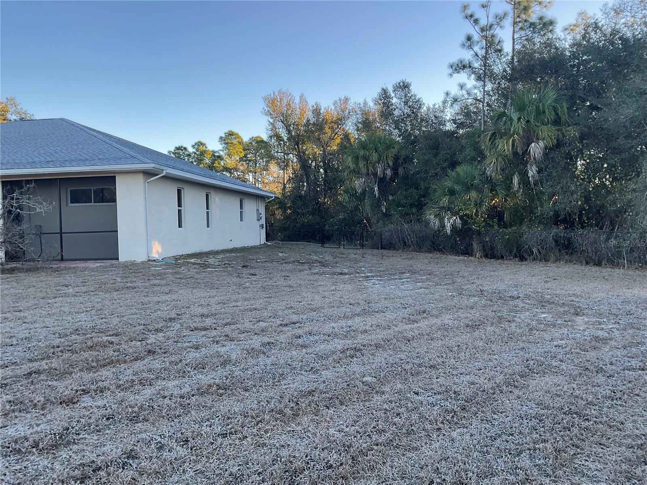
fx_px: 542
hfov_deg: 61.7
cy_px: 242
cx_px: 324
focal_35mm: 29
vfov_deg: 48.2
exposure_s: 1/233
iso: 16
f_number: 1.8
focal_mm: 3
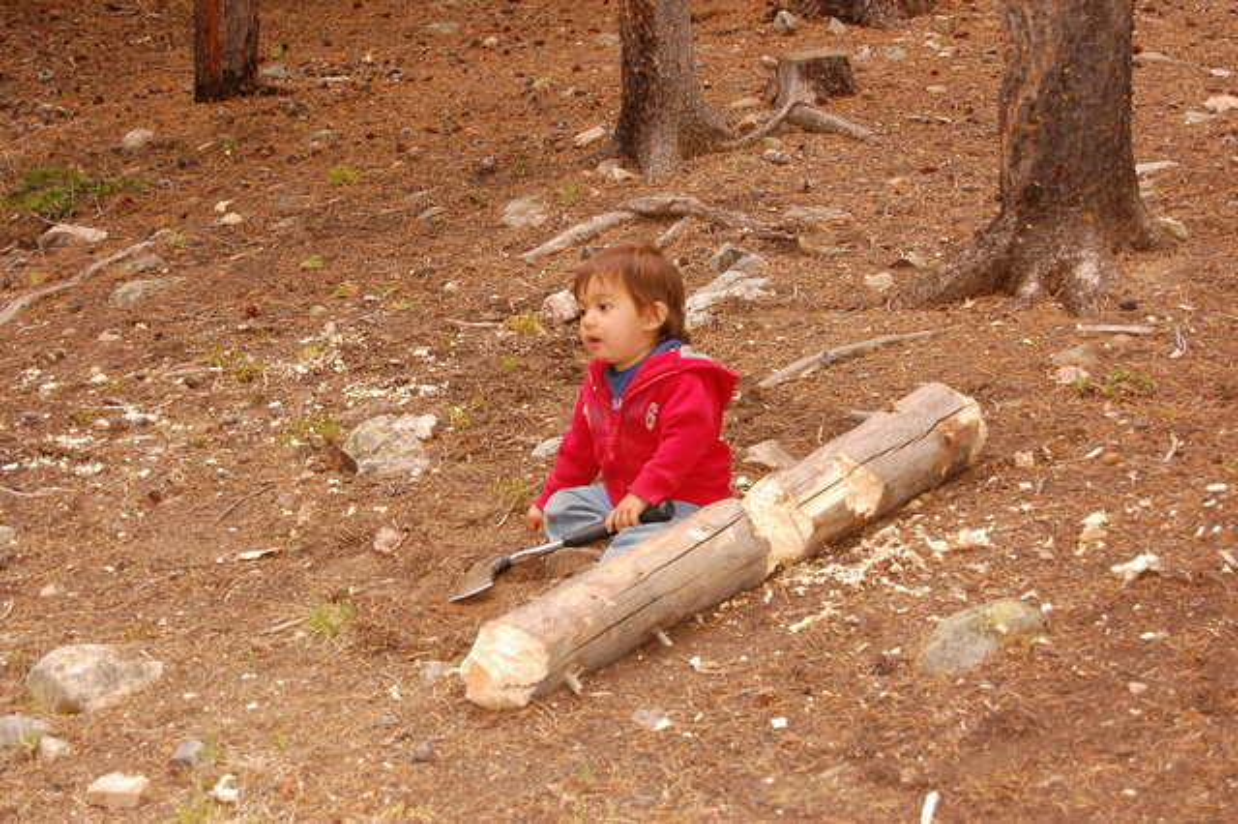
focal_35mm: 82
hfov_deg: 24.6
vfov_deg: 16.5
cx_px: 619
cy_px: 412
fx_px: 2835
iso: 400
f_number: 5.6
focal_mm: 55
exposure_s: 1/200
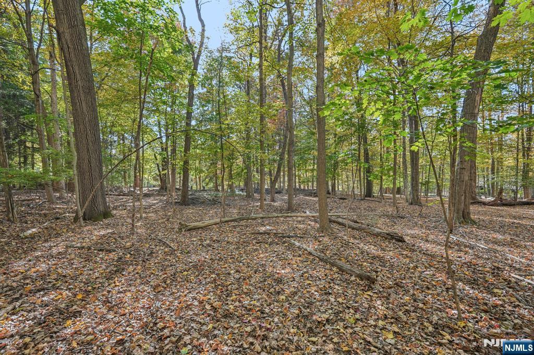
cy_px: 178
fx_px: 237
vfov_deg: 73.7
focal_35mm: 16
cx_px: 267
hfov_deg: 96.8
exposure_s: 1/30
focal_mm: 16
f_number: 8
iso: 320
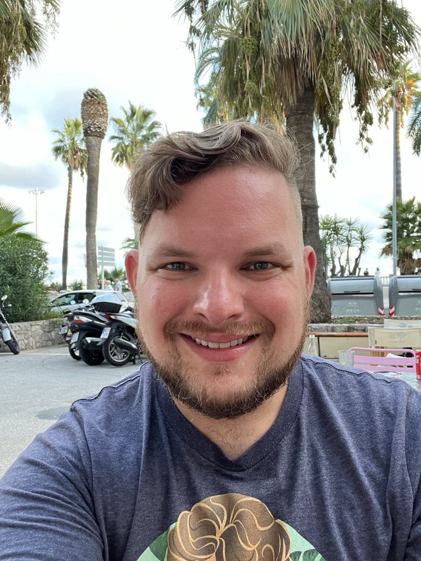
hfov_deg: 46.8
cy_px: 280
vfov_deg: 60.0
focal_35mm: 30
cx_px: 210
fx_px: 486
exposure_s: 1/60
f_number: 2.2
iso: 125
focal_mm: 2.71
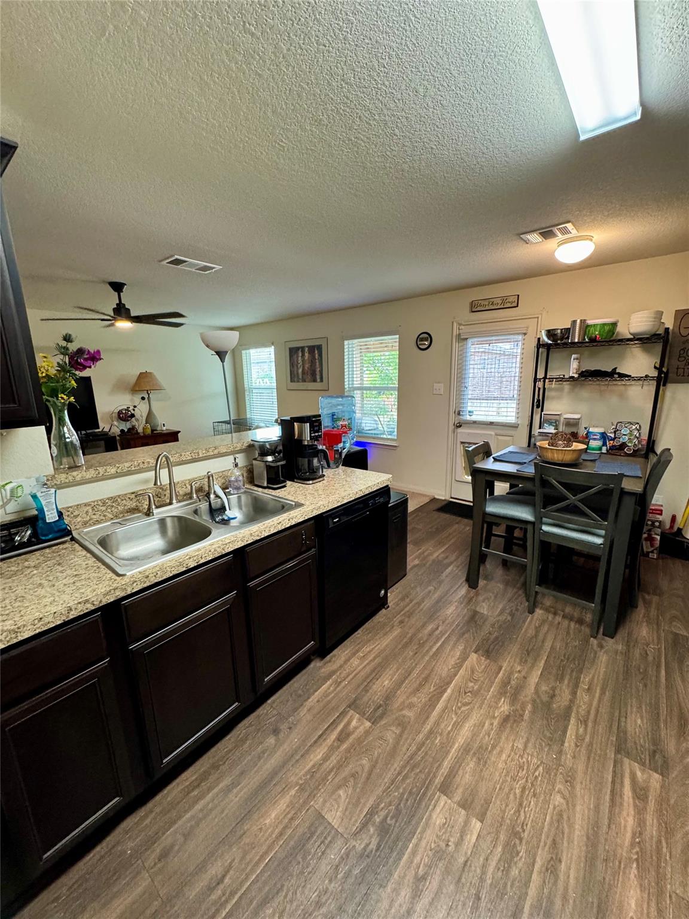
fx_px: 372
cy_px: 460
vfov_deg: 102.1
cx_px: 344
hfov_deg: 85.7
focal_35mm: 14
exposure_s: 1/60
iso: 400
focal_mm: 2.22
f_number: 2.2
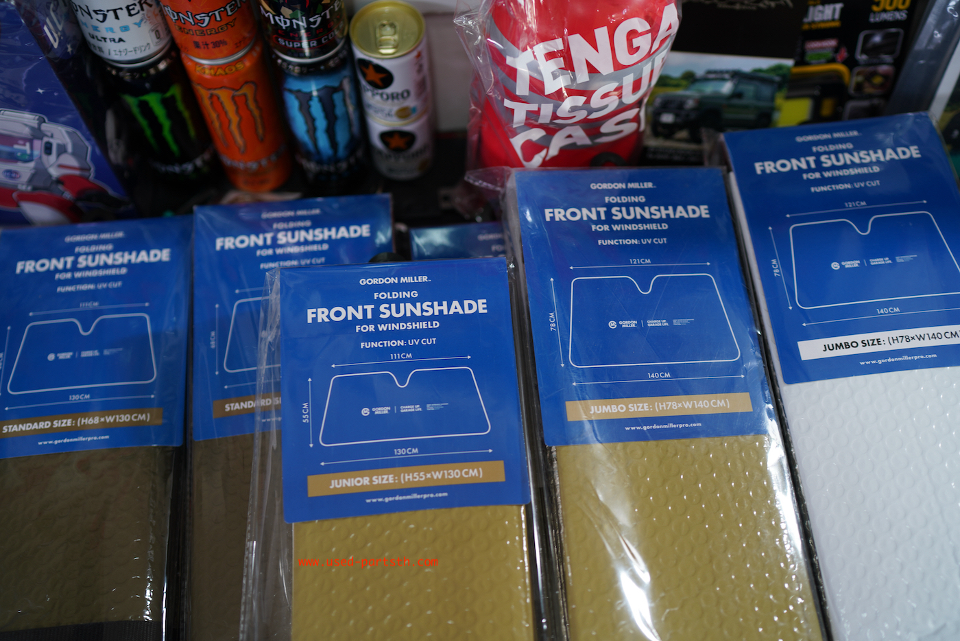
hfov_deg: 54.4
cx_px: 480
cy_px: 320
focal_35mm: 35
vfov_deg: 37.9
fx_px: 933
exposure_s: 1/40
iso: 125
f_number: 2
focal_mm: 35
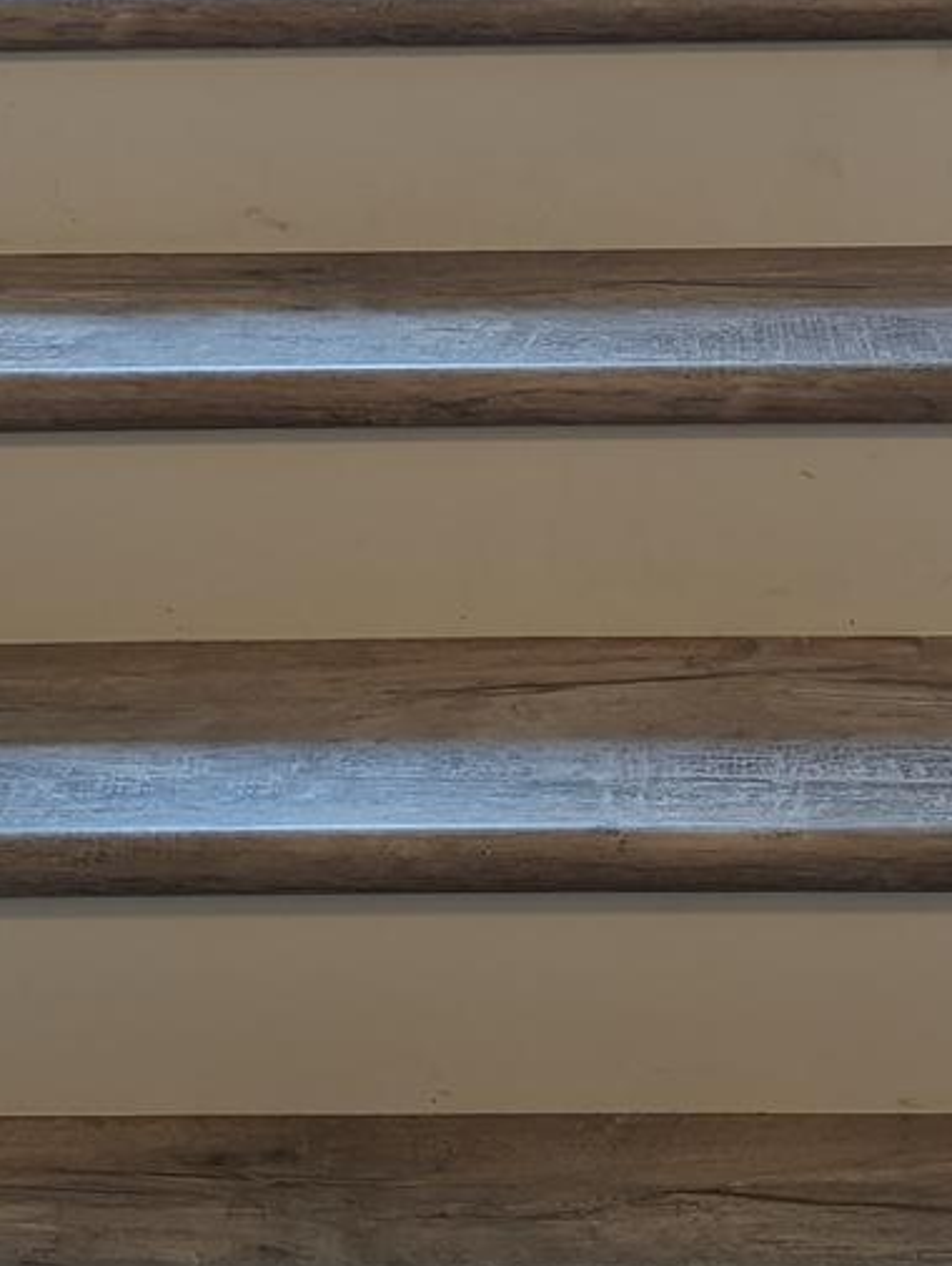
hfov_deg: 20.2
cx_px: 581
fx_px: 2671
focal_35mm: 73
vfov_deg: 26.4
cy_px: 358
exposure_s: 1/23.8
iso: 45
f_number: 1.85
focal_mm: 6.81
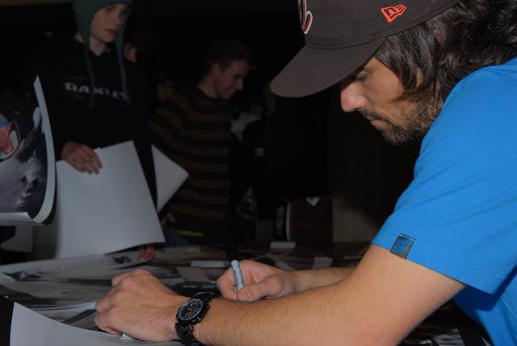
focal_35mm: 52
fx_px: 755
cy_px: 173
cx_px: 258
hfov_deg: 37.8
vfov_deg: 25.8
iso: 125
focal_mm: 35
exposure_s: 1/60
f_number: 6.3
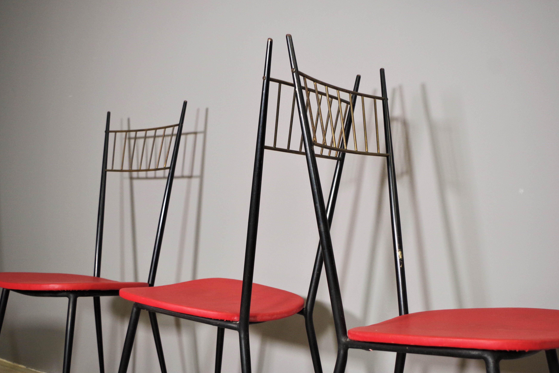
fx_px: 606
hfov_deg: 49.5
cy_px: 209
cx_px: 290
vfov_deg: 34.2
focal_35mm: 39
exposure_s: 1/60
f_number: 4
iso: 800
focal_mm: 23.13
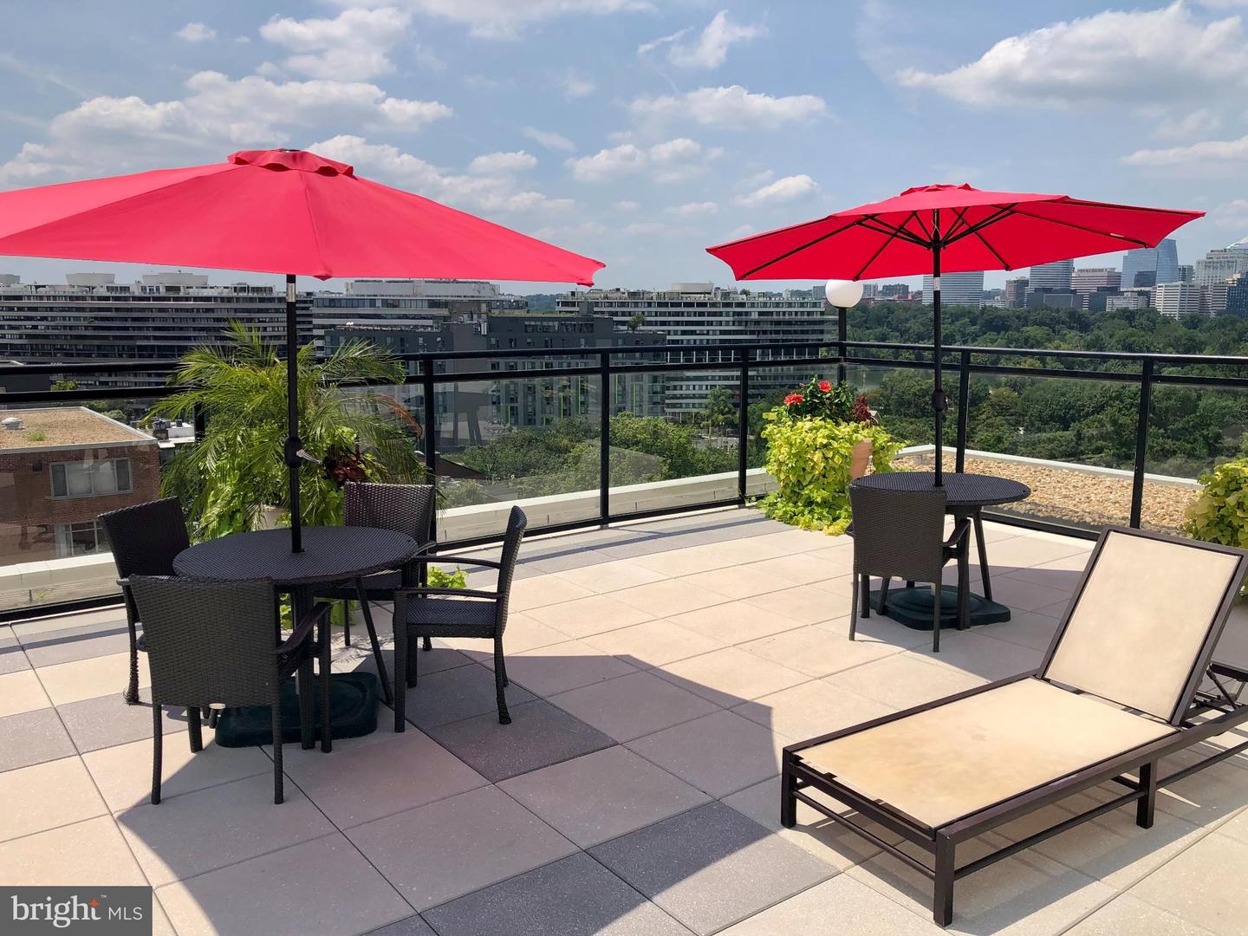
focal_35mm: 28
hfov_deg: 63.4
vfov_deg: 49.7
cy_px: 468
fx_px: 1009
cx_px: 624
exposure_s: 1/2825
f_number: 1.8
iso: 20
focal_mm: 4
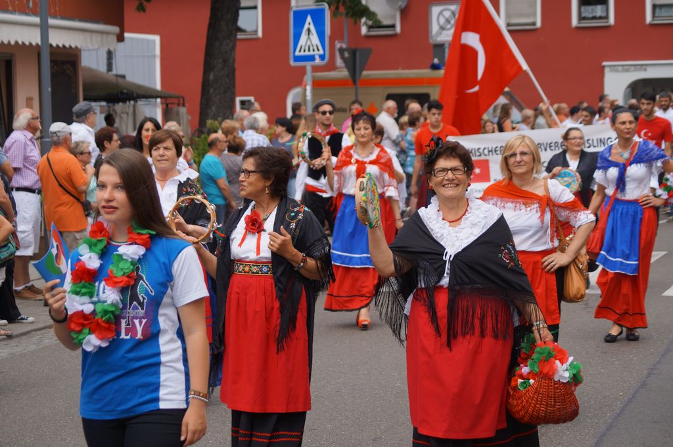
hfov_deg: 24.6
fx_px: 1541
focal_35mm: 82
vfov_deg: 16.5
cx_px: 336
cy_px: 224
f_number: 4.5
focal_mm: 55
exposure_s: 1/400
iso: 100
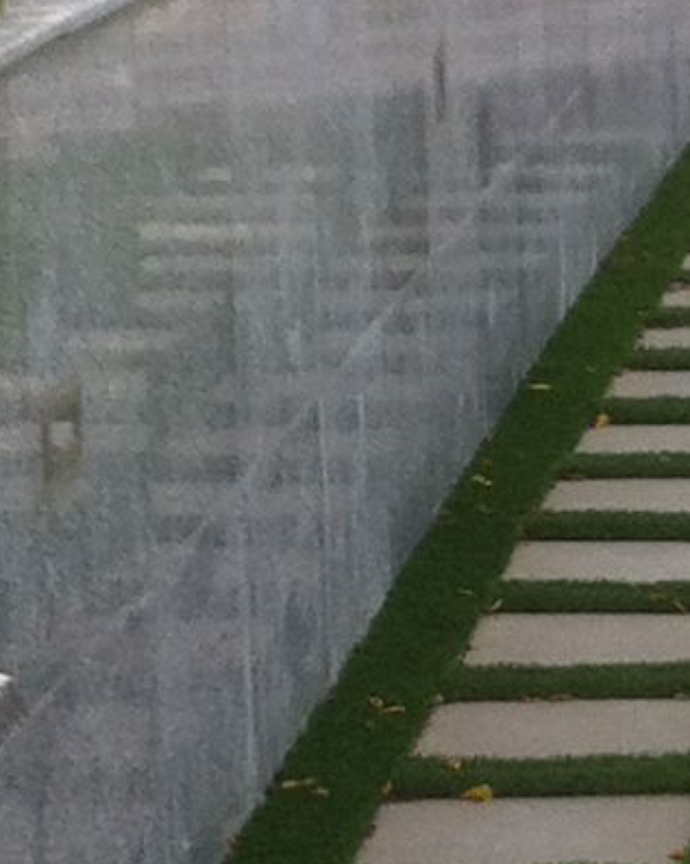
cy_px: 546
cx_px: 666
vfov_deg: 8.7
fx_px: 5699
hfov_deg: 6.9
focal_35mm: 223
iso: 80
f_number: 2.8
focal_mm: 3.85
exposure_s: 1/580
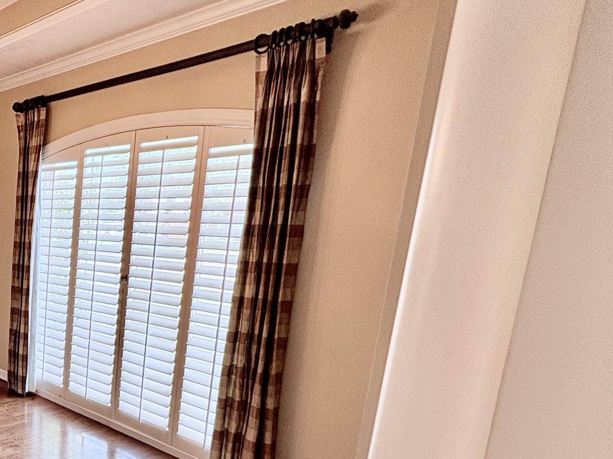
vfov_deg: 47.1
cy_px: 321
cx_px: 7
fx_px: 514
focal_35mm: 29
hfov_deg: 50.5
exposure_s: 1/120
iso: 80
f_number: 2.2
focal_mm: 2.22
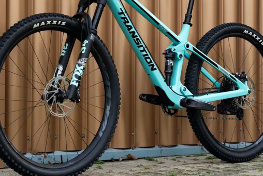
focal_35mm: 118
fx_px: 862
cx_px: 135
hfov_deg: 17.3
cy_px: 64
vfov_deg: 11.6
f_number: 4
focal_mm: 75
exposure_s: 1/1250
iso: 800
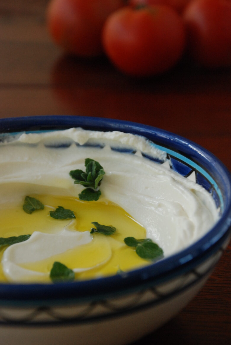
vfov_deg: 18.2
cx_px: 116
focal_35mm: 112
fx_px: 1079
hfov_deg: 12.2
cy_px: 172
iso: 800
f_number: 5.6
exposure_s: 1/60
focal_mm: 75
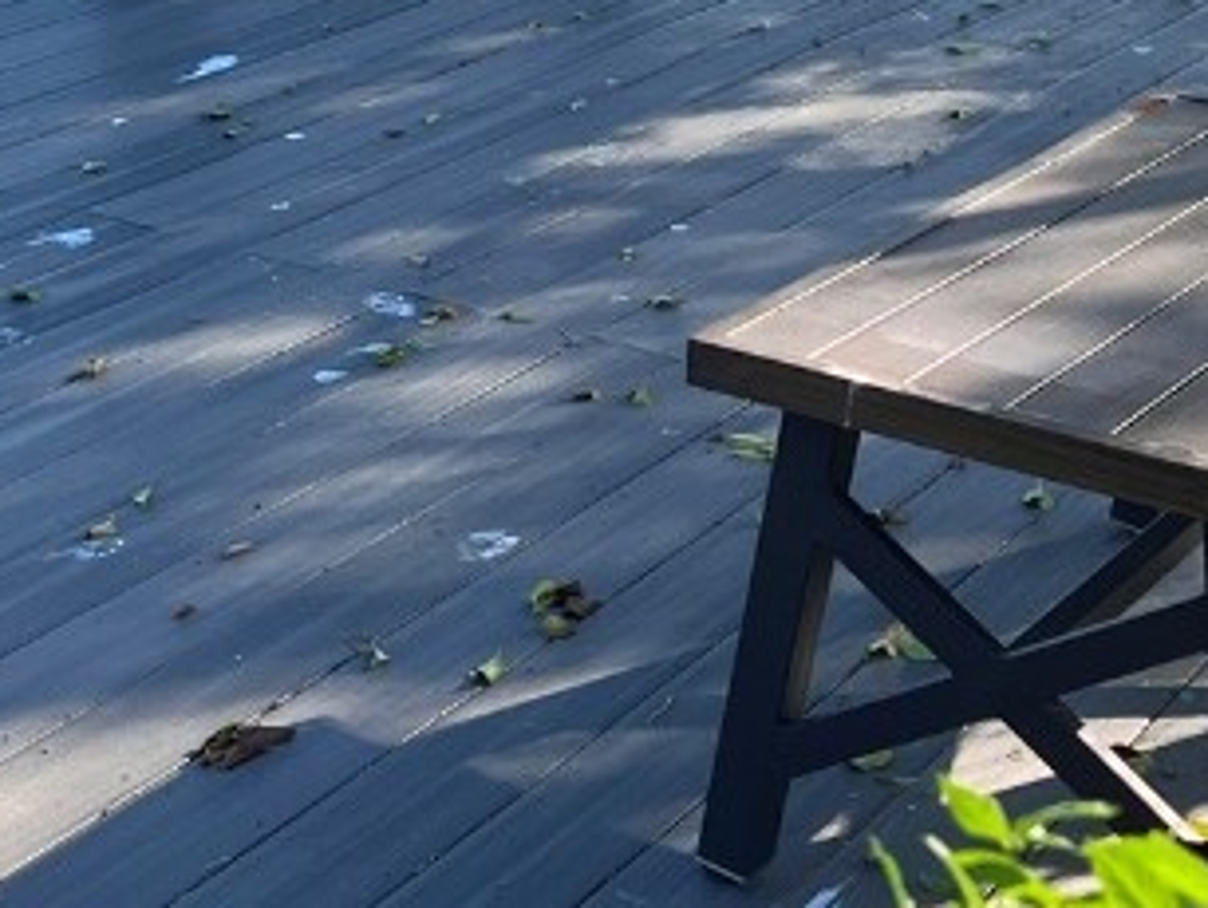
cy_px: 24
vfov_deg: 16.7
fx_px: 3038
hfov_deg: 22.5
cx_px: 486
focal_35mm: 87
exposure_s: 1/1377
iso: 50
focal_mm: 5.7
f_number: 1.5
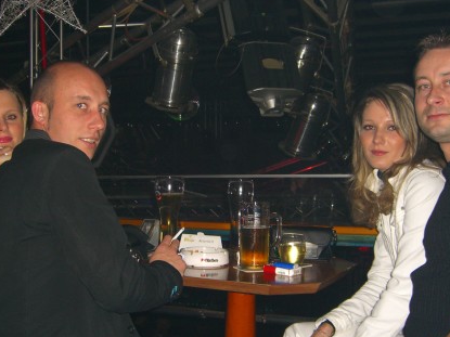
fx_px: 715
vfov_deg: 26.5
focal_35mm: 55
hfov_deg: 34.9
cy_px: 192
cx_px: 211
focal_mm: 7.9
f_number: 2.8
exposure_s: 1/60
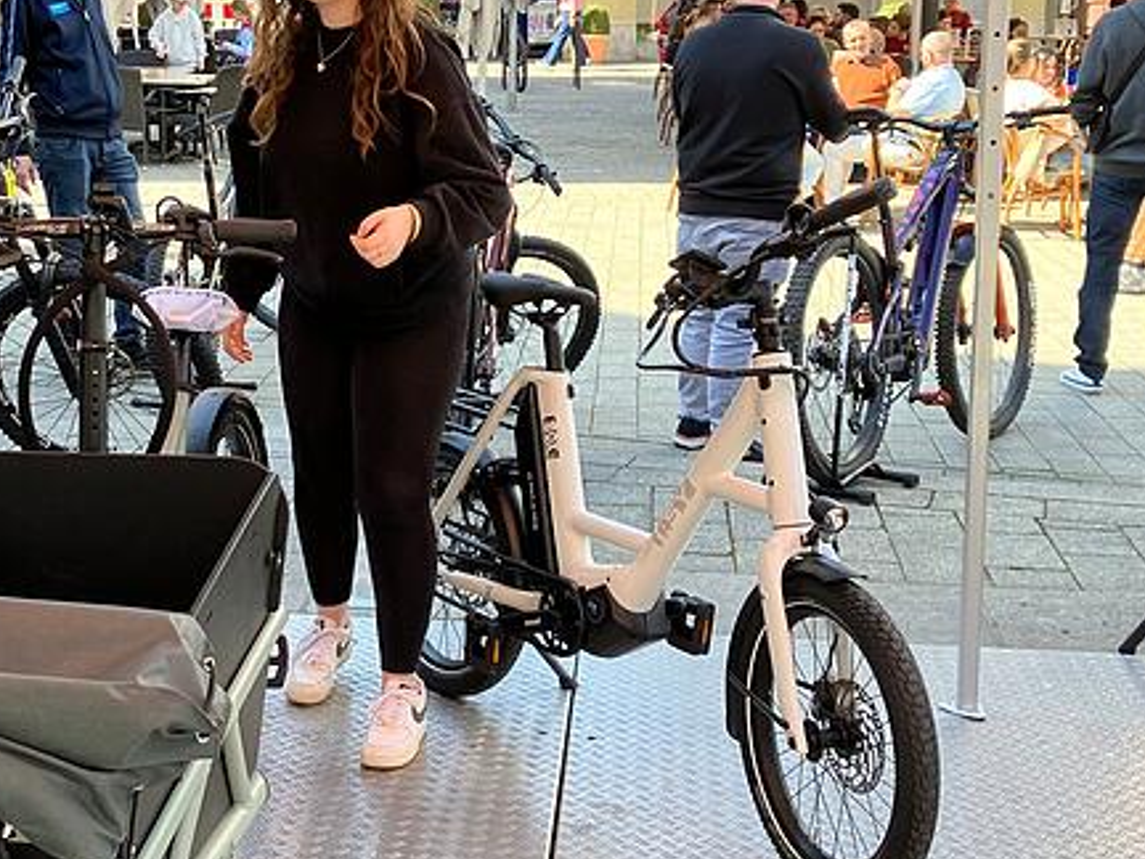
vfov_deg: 27.0
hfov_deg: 35.0
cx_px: 341
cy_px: 388
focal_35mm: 54
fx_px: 1786
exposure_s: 1/217
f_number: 1.8
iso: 25
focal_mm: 3.99
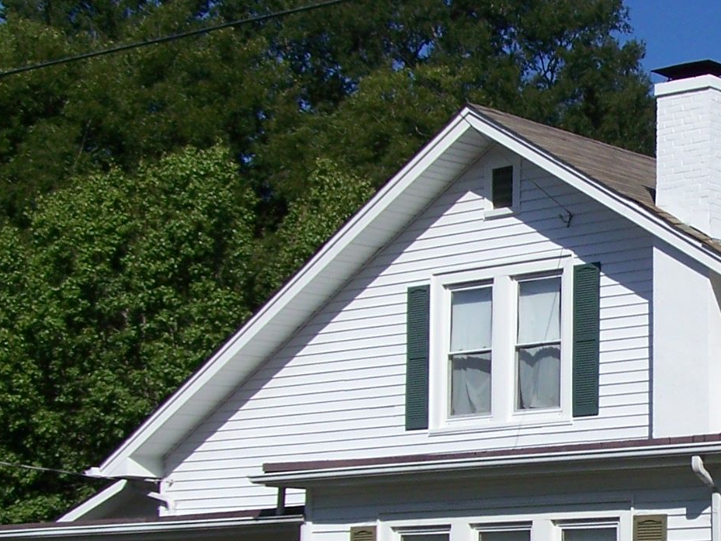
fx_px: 2208
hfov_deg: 18.0
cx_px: 752
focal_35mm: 106
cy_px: 494
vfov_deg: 13.8
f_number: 4
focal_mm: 6.3
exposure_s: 1/800
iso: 64
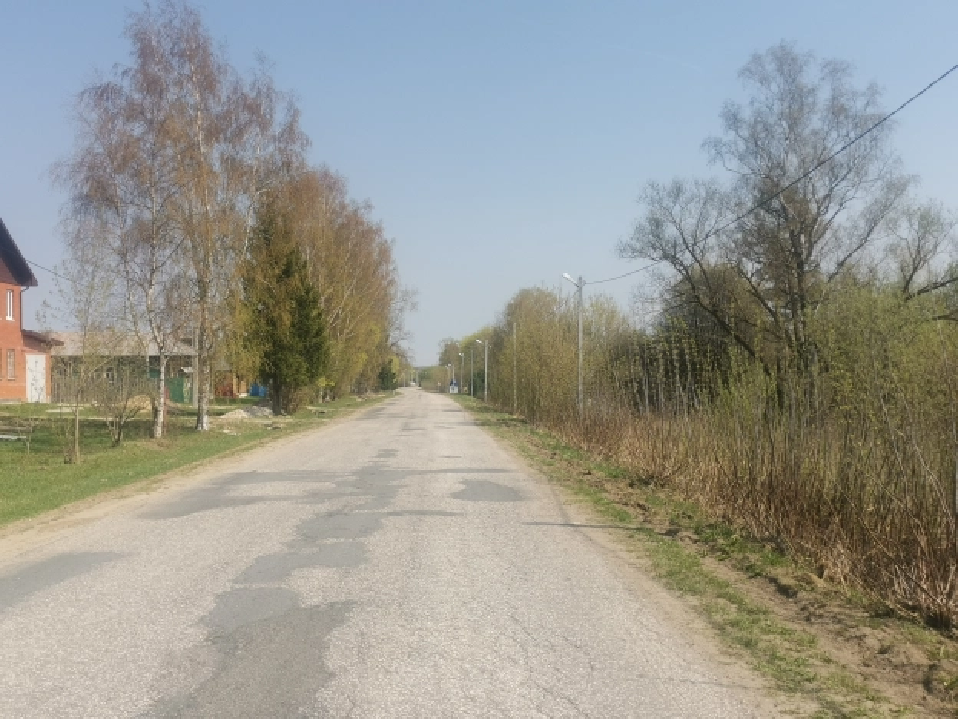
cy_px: 360
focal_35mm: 36
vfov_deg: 39.7
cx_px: 479
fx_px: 996
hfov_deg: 51.4
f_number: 1.8
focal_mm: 4.75
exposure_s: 1/1855
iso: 50
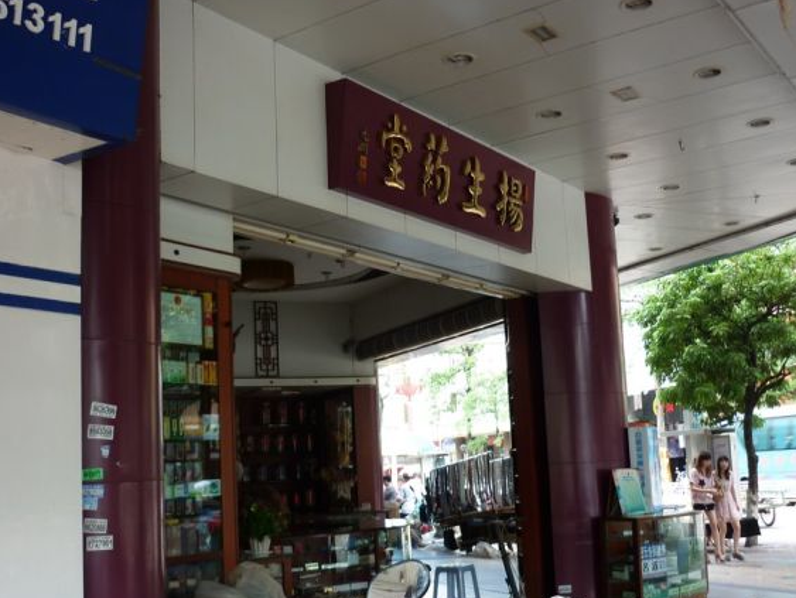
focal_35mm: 41
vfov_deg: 35.1
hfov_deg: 45.7
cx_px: 392
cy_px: 332
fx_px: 943
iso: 80
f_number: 2.8
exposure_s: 1/40
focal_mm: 5.5
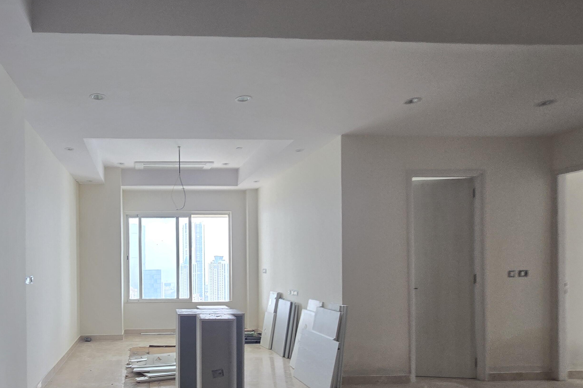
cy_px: 276
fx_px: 356
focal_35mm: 22
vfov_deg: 55.3
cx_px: 152
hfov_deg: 73.5
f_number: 2.2
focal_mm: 2.2
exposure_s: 1/50
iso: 64
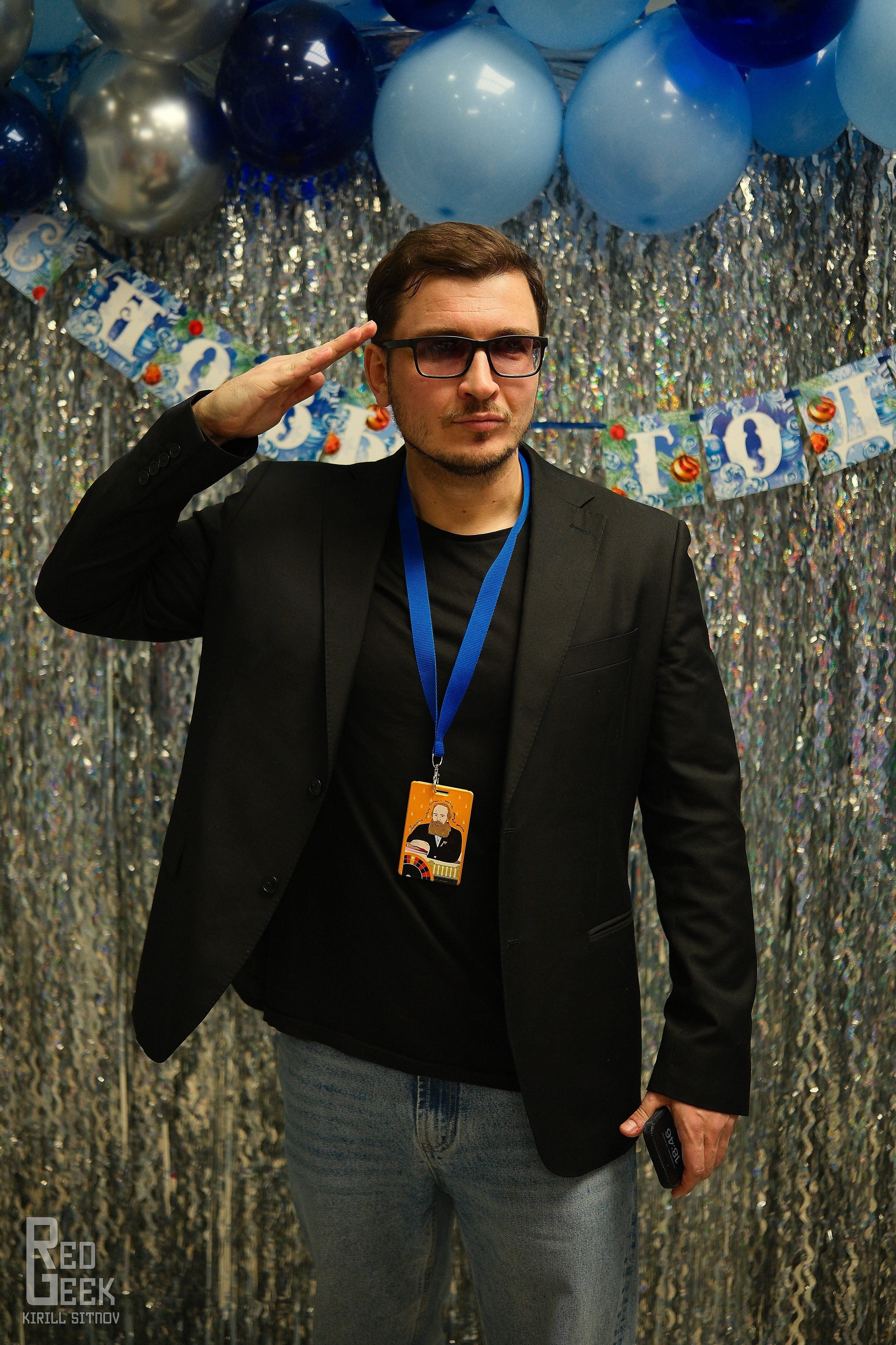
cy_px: 672
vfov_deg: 47.4
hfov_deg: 32.6
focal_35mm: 41
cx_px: 448
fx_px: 1531
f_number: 1.2
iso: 640
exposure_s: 1/500
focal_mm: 27
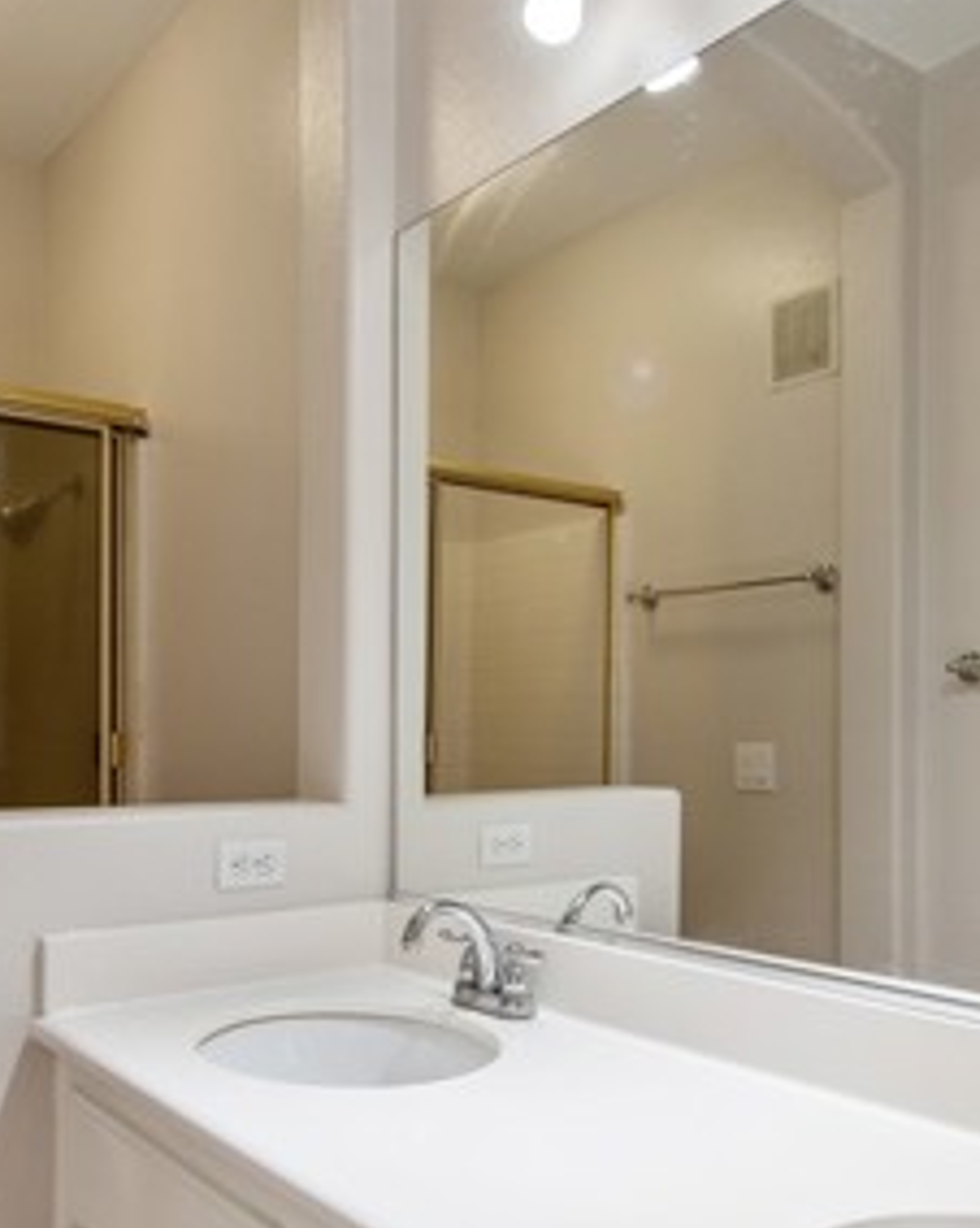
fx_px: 1234
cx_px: 460
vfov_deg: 52.5
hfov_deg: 43.3
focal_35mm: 34
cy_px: 740
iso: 400
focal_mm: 16
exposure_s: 1/100
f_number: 5
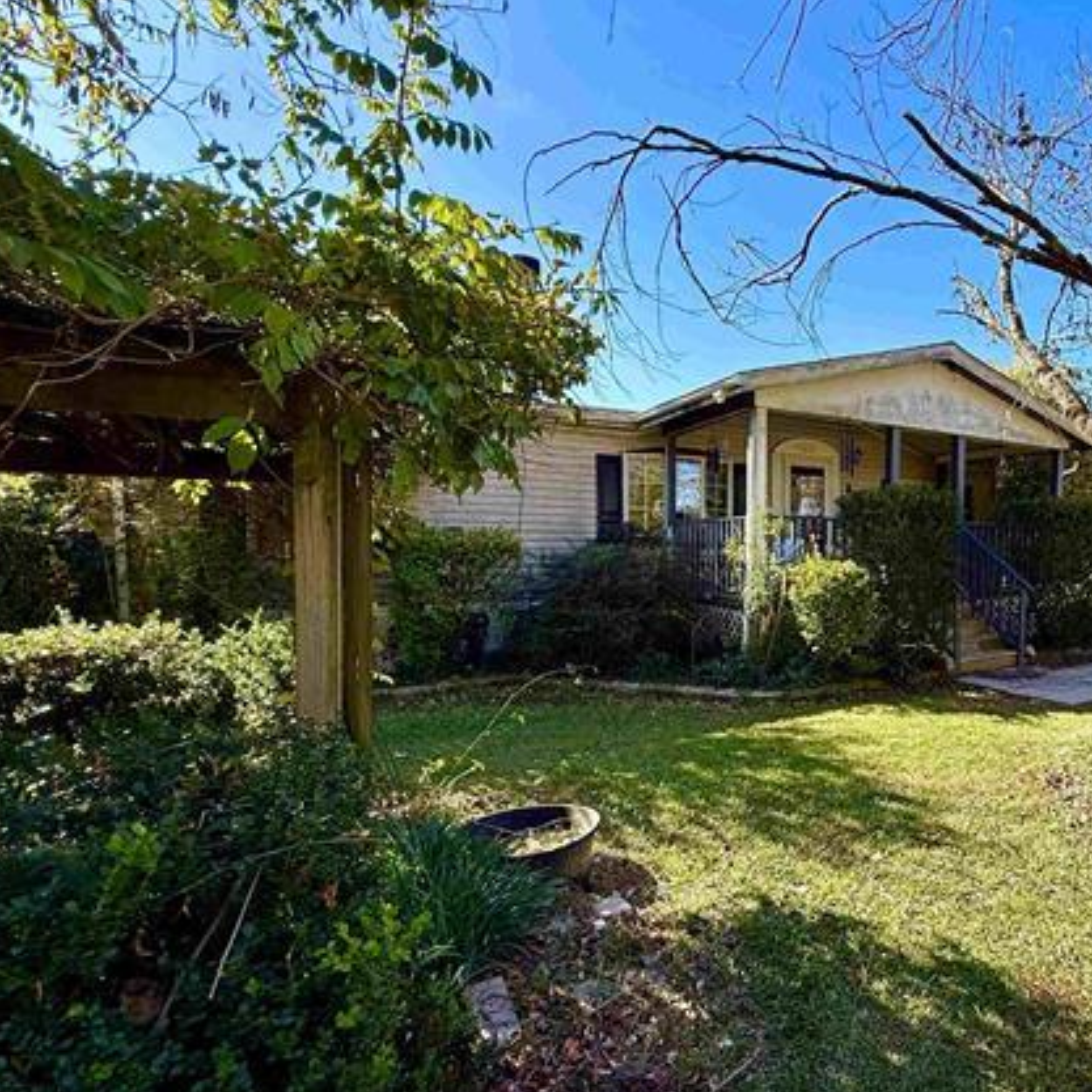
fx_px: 678
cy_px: 579
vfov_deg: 77.6
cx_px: 807
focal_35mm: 19
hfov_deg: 72.8
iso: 64
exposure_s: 1/451
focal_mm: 2.22
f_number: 2.2
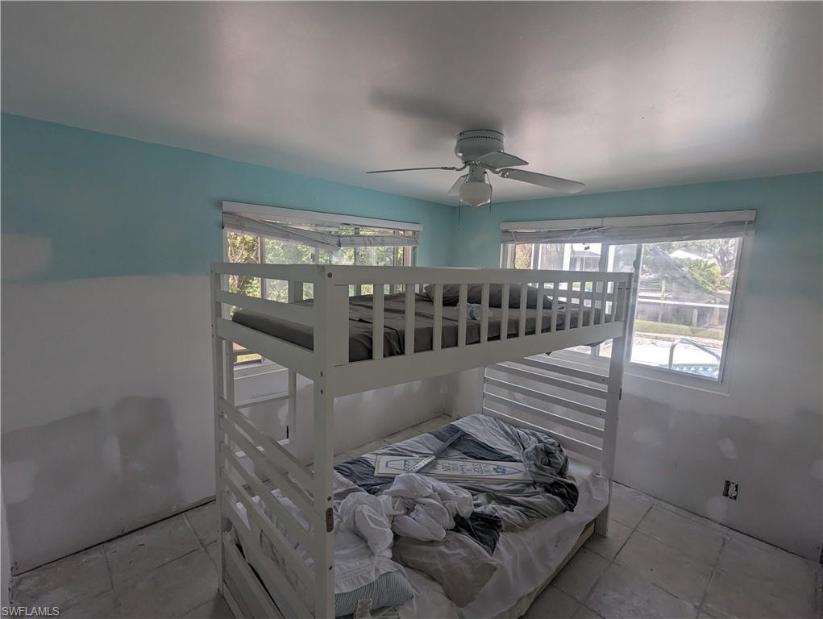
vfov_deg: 78.2
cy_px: 310
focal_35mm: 16
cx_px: 412
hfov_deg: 94.4
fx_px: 381
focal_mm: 2.35
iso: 45
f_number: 2.2
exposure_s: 1/271
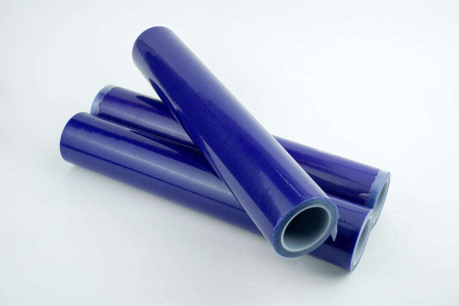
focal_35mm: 44
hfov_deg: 44.5
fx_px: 561
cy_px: 153
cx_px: 230
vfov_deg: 30.5
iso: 320
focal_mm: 44
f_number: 14
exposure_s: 1/80
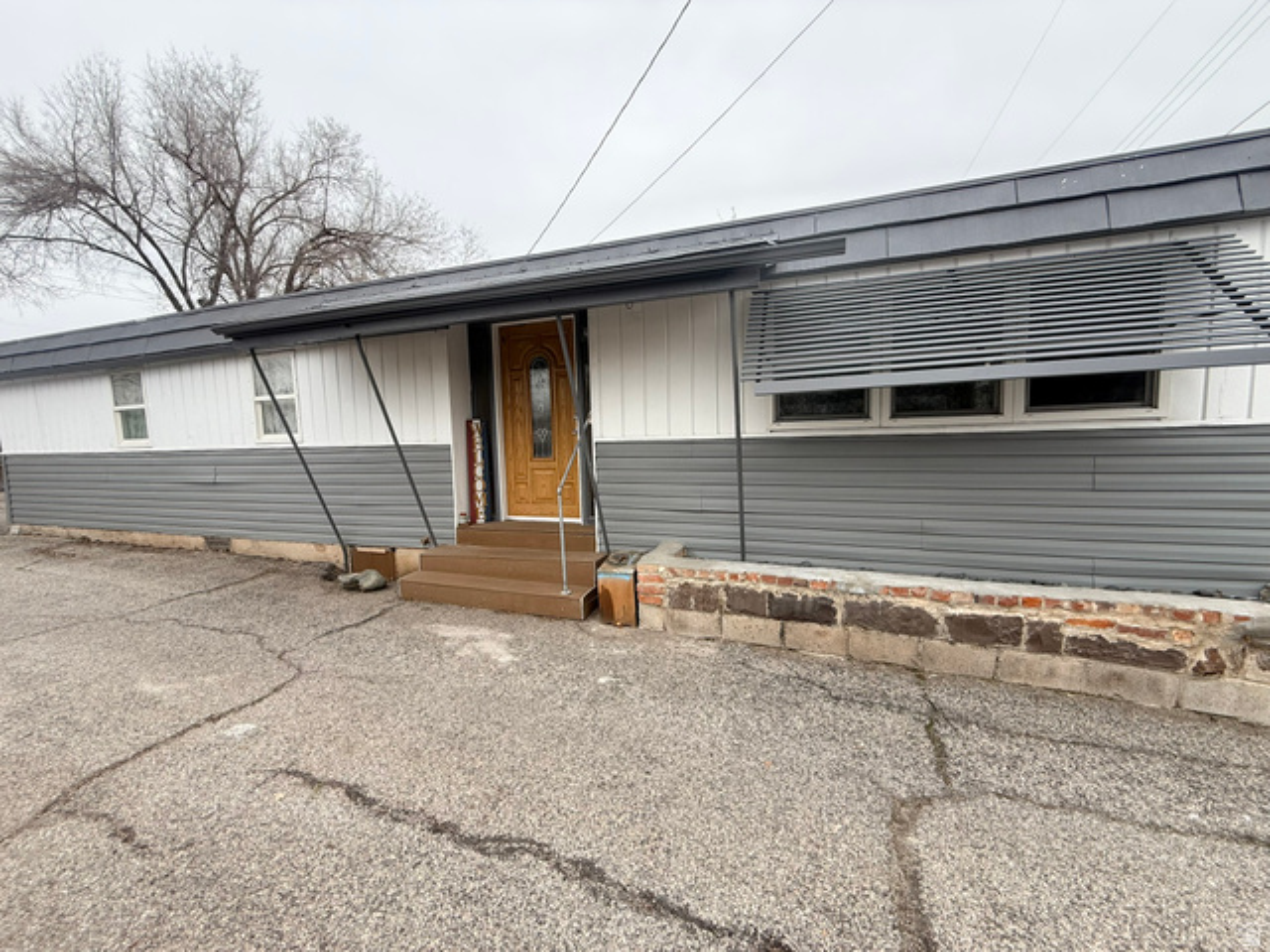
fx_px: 514
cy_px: 476
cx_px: 635
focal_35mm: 14
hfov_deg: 102.1
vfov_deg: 85.7
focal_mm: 2.22
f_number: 2.2
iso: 50
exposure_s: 1/308
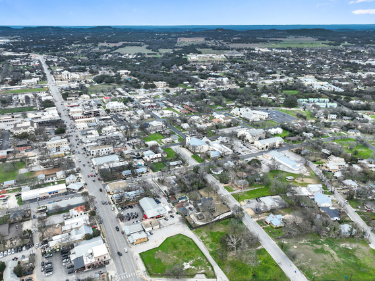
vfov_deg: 51.3
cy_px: 149
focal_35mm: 27
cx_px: 177
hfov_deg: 65.3
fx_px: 293
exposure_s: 1/1000
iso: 110
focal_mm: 12.29
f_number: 2.8
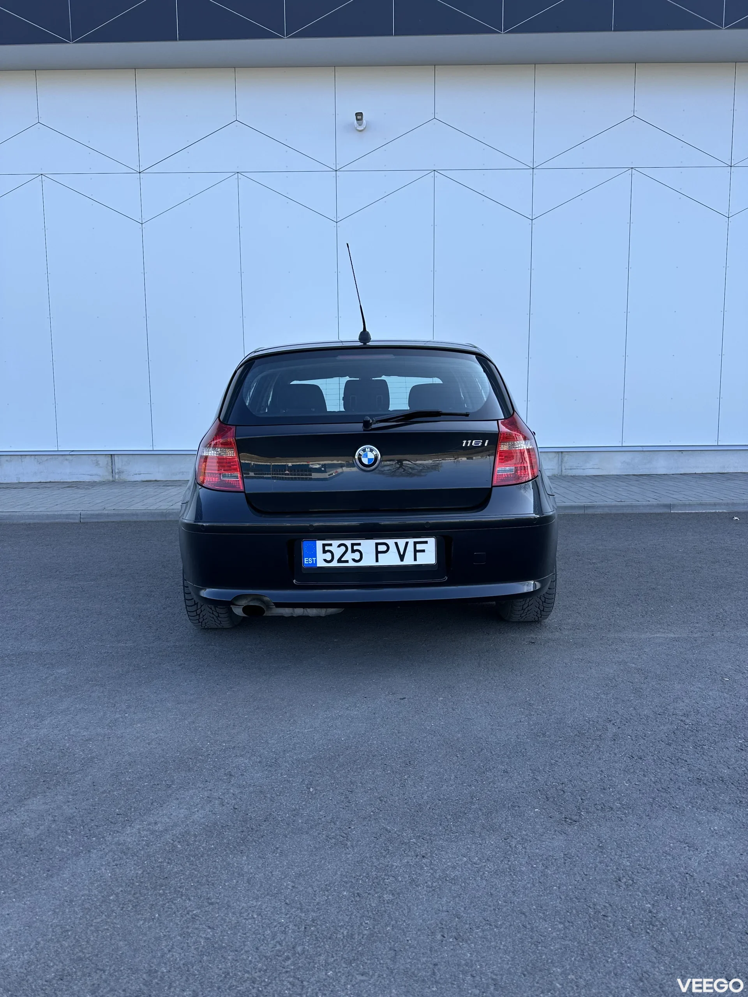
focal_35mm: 24
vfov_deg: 71.6
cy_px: 498
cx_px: 374
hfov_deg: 56.8
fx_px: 691
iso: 80
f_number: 1.78
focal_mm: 6.86
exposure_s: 1/864
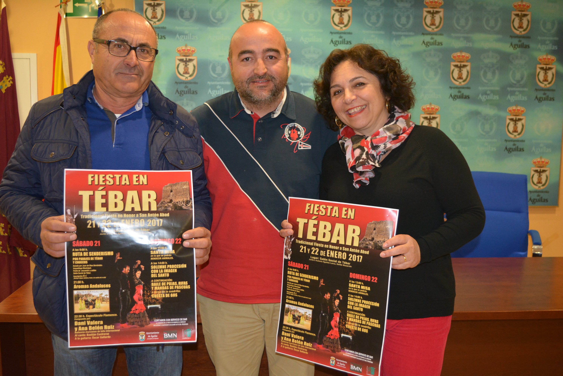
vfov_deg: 34.3
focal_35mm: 39
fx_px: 610
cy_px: 188
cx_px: 282
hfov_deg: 49.5
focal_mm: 26
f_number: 4
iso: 1400
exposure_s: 1/60
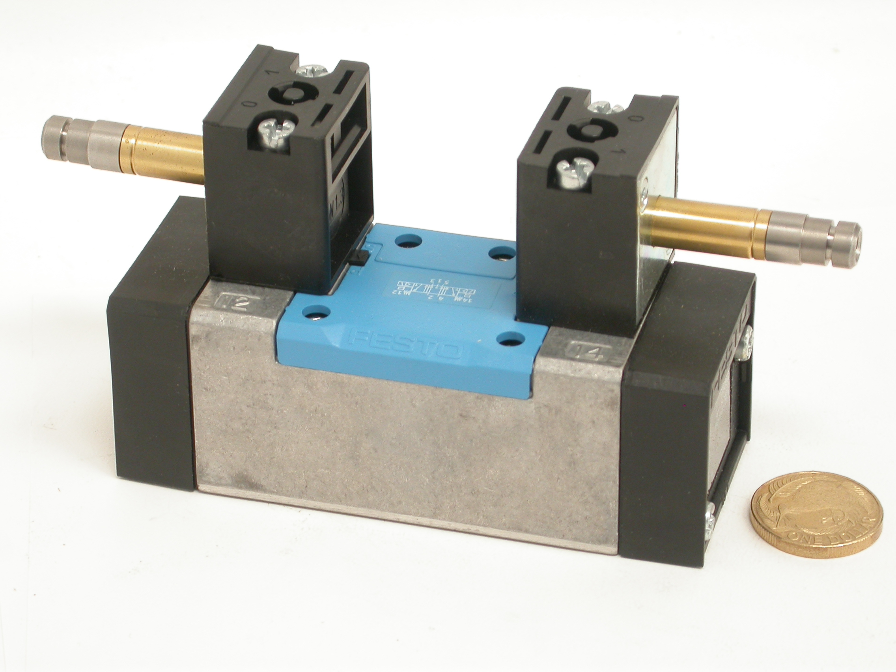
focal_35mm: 138
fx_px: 3572
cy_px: 336
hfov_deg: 14.3
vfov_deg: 10.7
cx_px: 448
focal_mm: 28.6
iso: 100
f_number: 4.7
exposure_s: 1/13.6
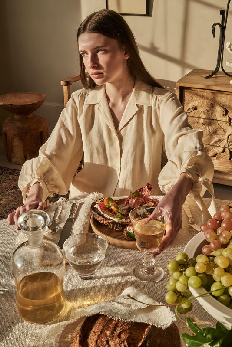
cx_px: 116
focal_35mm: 40
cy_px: 174
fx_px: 386
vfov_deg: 48.4
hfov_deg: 33.4
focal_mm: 40
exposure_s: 1/125
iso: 500
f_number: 18
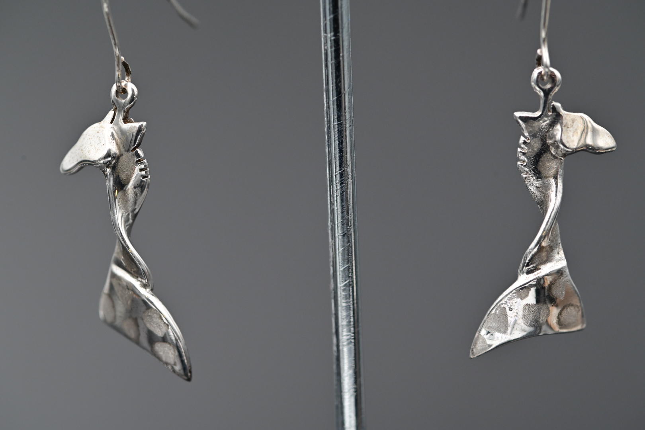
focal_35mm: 105
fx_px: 1881
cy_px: 215
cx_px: 322
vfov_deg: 13.0
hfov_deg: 19.5
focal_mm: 105
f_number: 10
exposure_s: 1/125
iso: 1600
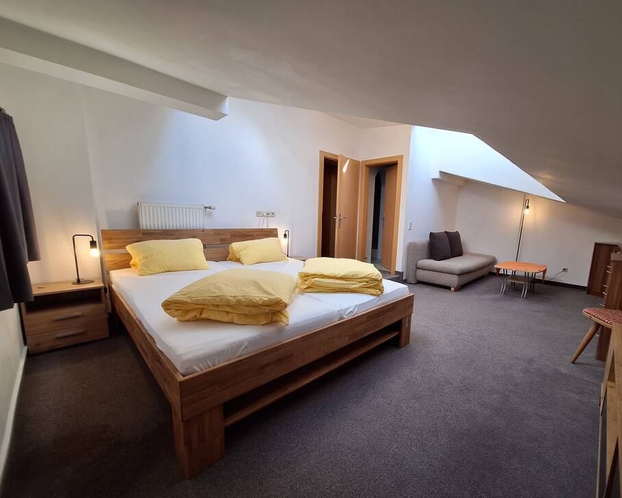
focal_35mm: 14
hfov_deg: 100.4
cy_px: 253
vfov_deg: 88.0
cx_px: 343
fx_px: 258
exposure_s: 1/50
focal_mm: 1.74
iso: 50
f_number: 2.2
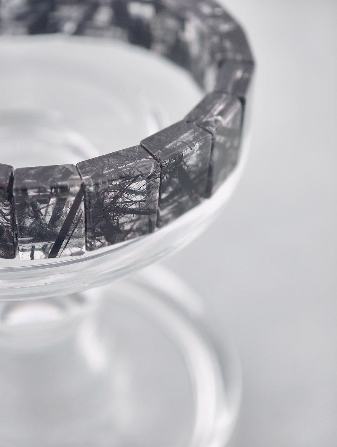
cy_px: 224
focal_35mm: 85
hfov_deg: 17.4
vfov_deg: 23.0
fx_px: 1101
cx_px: 168
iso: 125
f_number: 2.67
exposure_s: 1/160
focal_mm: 22.48
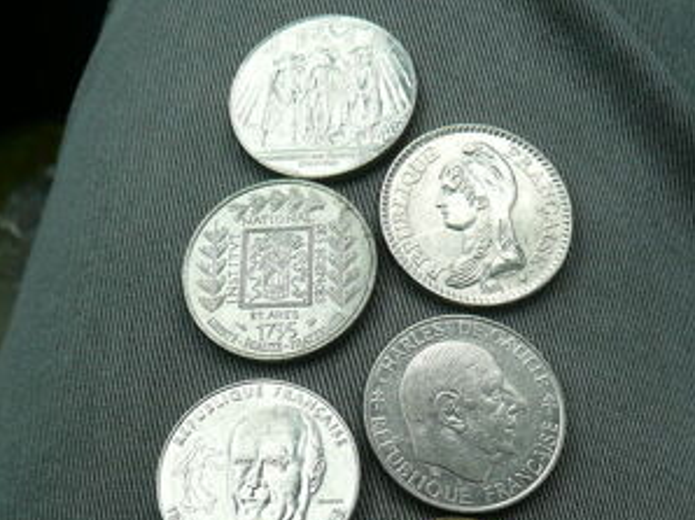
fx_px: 1164
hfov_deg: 33.2
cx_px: 292
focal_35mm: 58
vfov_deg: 24.8
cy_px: 415
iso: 100
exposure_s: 1/50
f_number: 3.4
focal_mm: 4.9
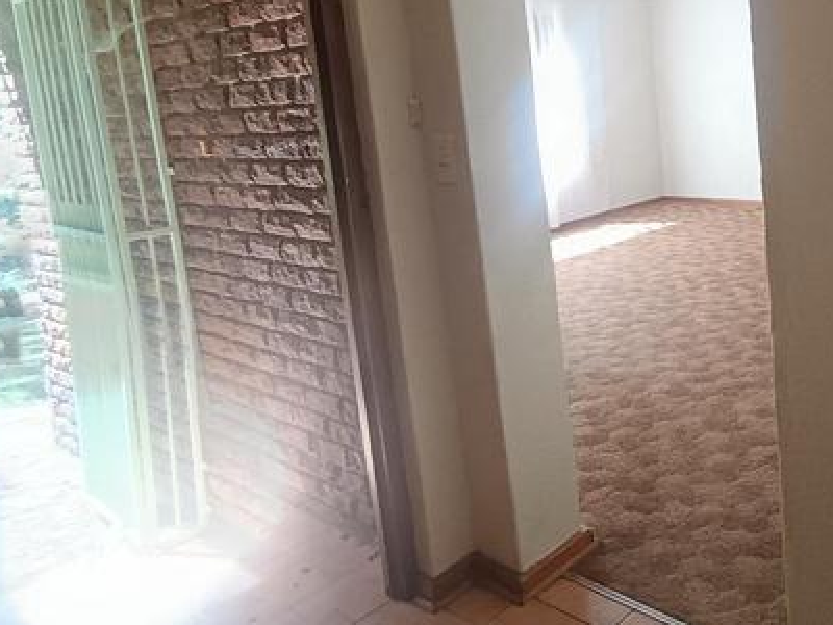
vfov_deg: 41.0
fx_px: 818
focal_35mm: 34
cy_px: 183
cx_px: 739
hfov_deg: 48.6
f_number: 2.2
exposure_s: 1/50
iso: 393
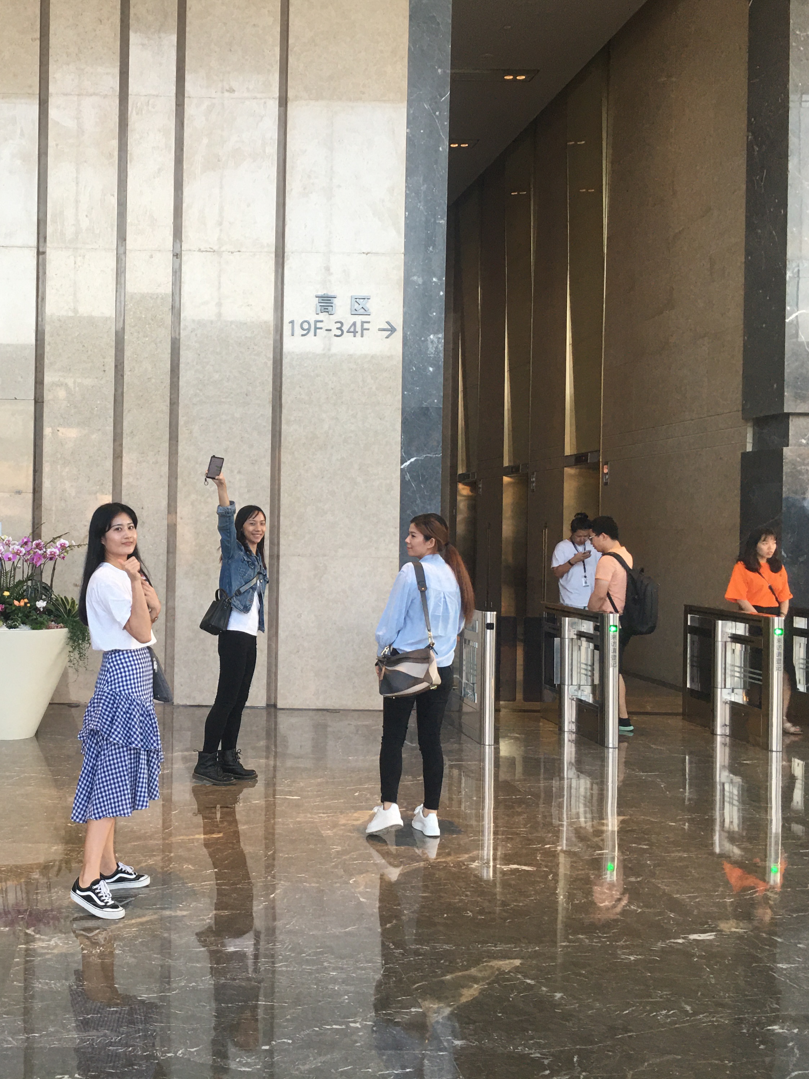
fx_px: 1215
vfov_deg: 47.9
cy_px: 537
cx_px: 162
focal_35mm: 39
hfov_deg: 35.6
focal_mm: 4.15
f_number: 2.2
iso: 40
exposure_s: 1/33
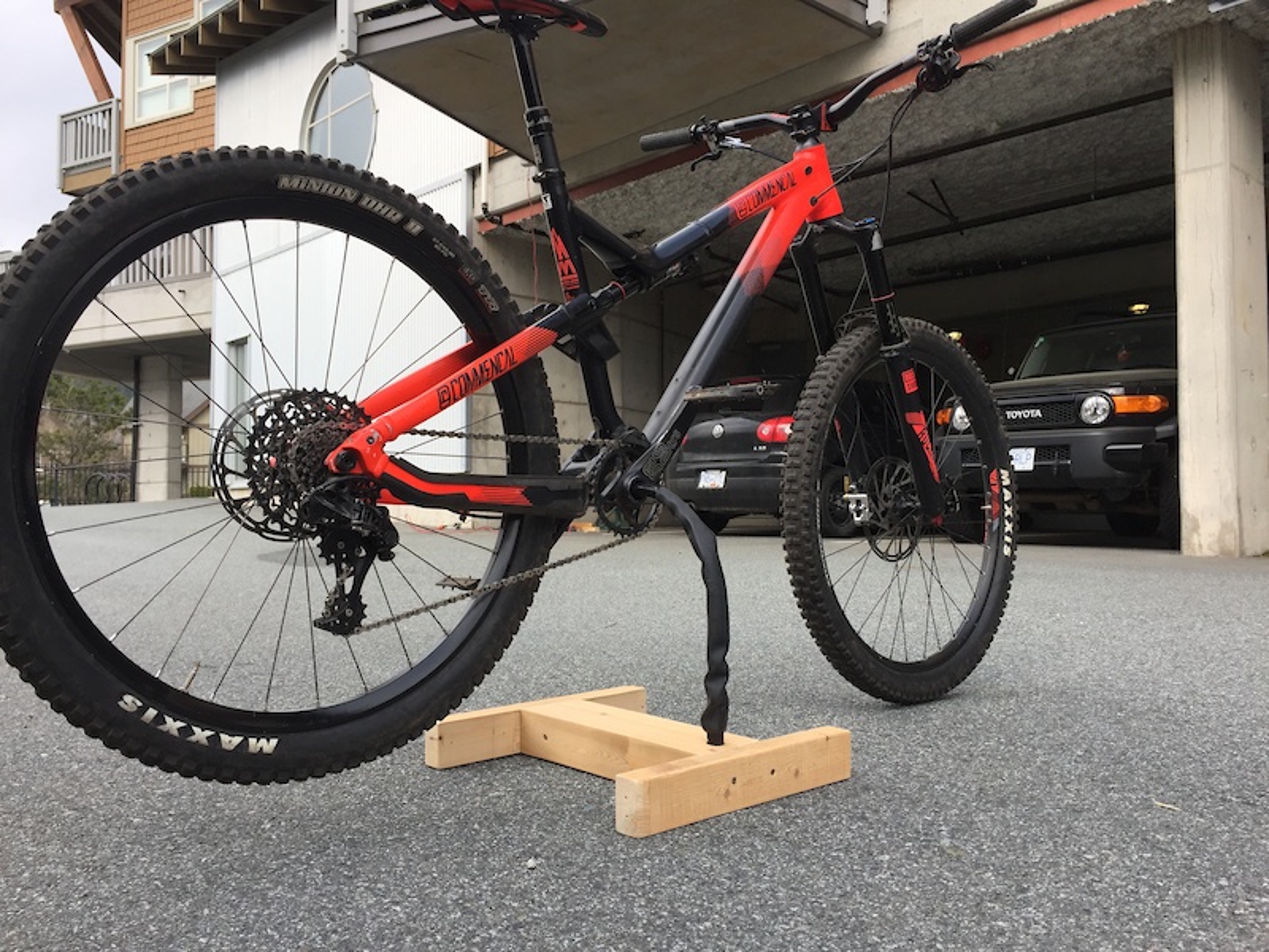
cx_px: 634
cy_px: 476
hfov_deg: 61.7
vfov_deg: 48.2
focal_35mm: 29
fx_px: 1063
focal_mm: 4.15
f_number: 2.2
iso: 32
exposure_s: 1/514
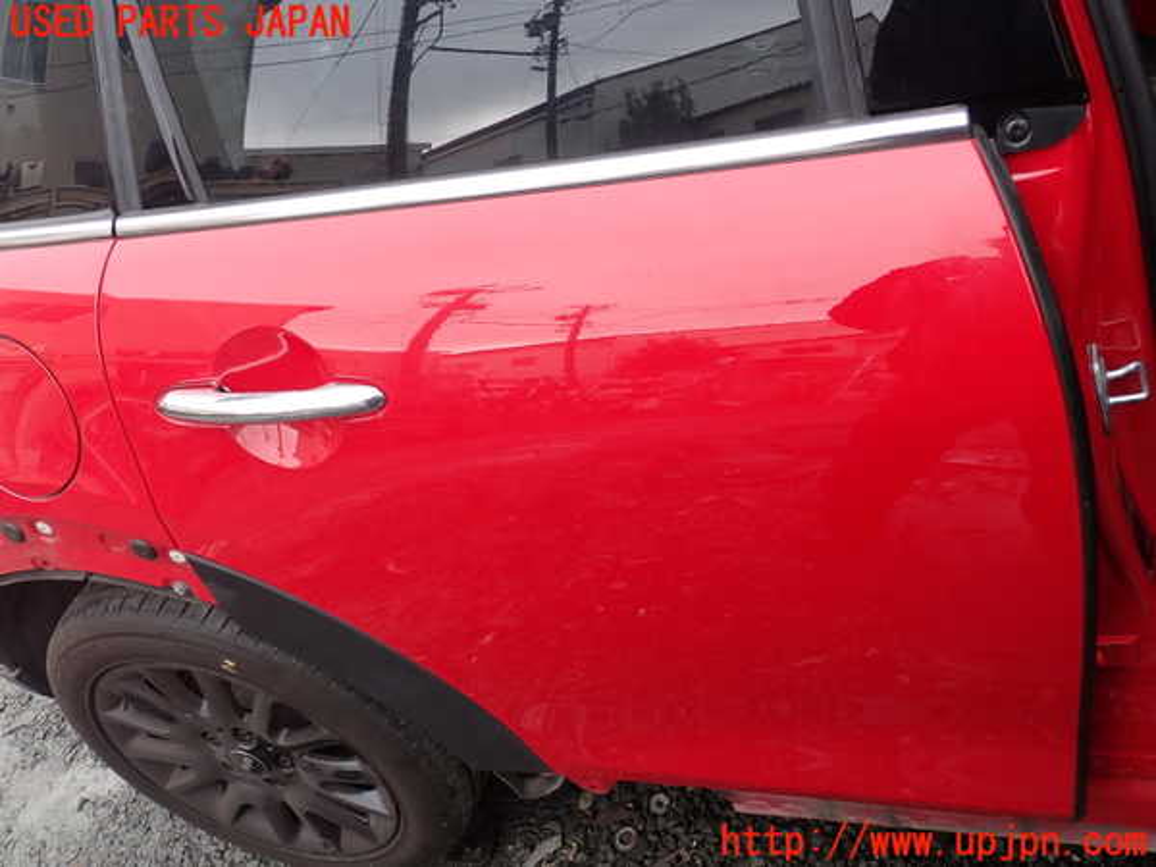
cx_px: 578
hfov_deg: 60.0
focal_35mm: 30
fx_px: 1002
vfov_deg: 46.8
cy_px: 434
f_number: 3.2
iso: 100
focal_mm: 5.4
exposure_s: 1/200
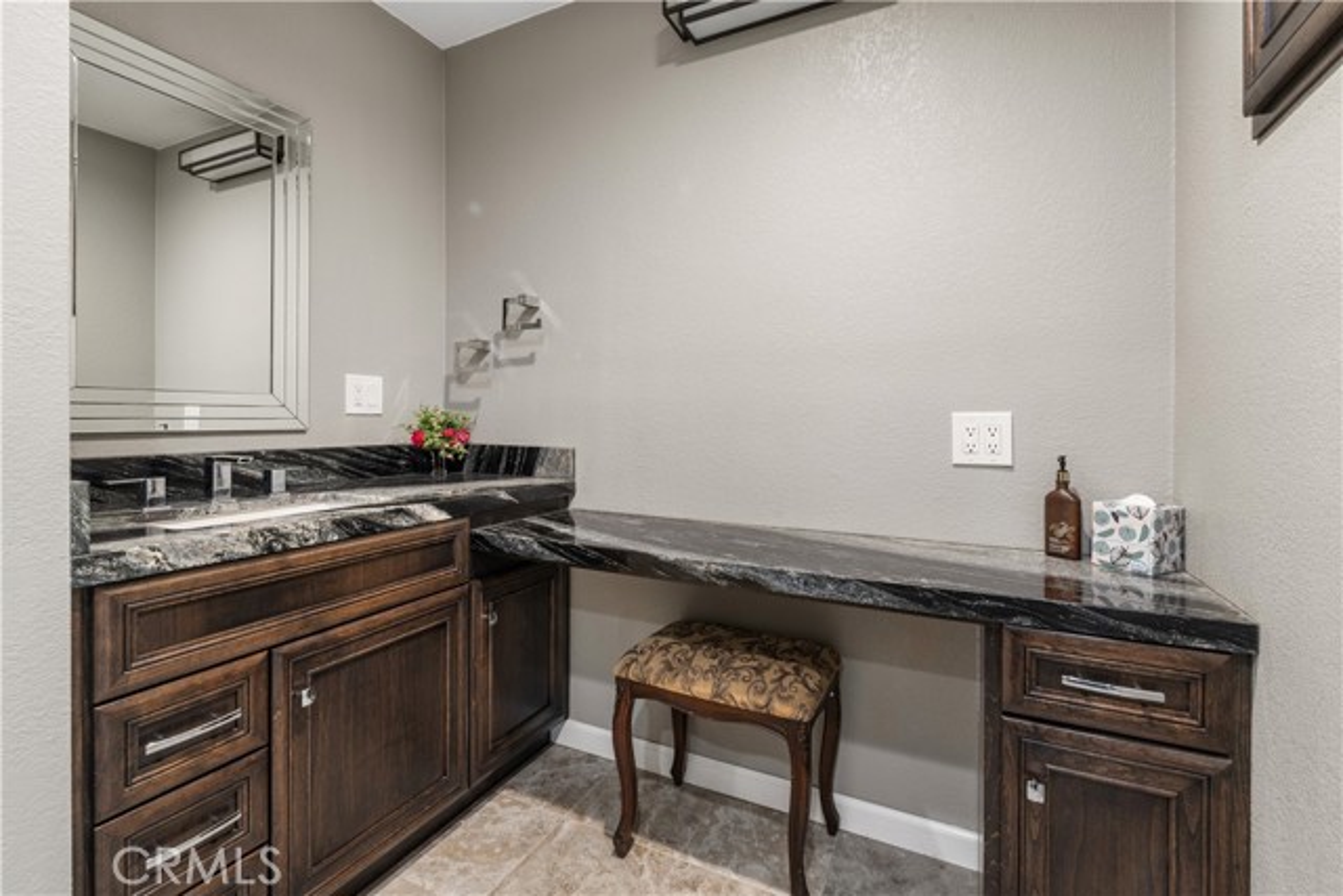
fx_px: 560
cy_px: 448
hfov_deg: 100.4
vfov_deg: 77.4
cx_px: 672
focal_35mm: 15
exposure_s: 4
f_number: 9
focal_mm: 15
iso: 100
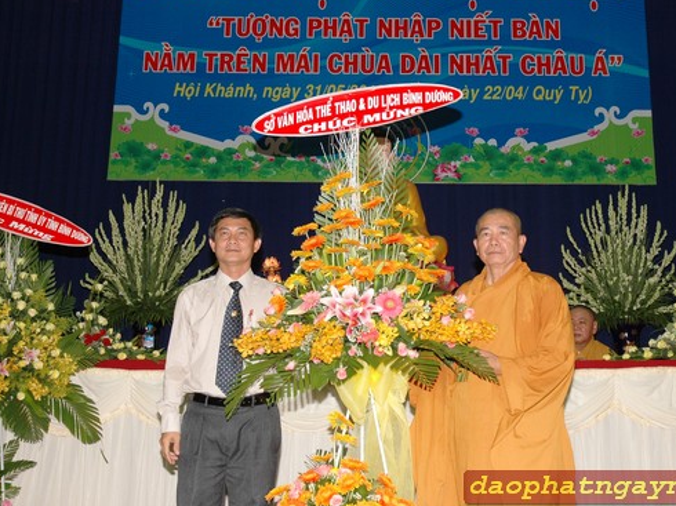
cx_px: 366
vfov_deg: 26.7
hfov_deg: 35.2
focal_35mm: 55
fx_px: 1066
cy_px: 215
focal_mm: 29
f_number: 4
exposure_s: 1/60
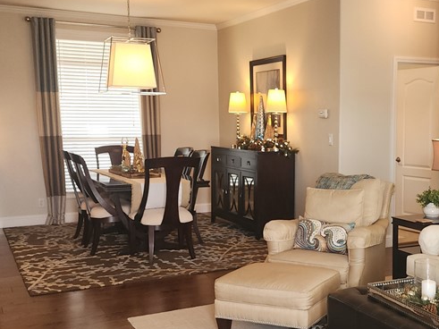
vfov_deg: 30.2
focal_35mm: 48
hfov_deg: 38.6
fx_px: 609
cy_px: 183
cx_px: 329
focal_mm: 6.4
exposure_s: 1/60
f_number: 1.8
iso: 80
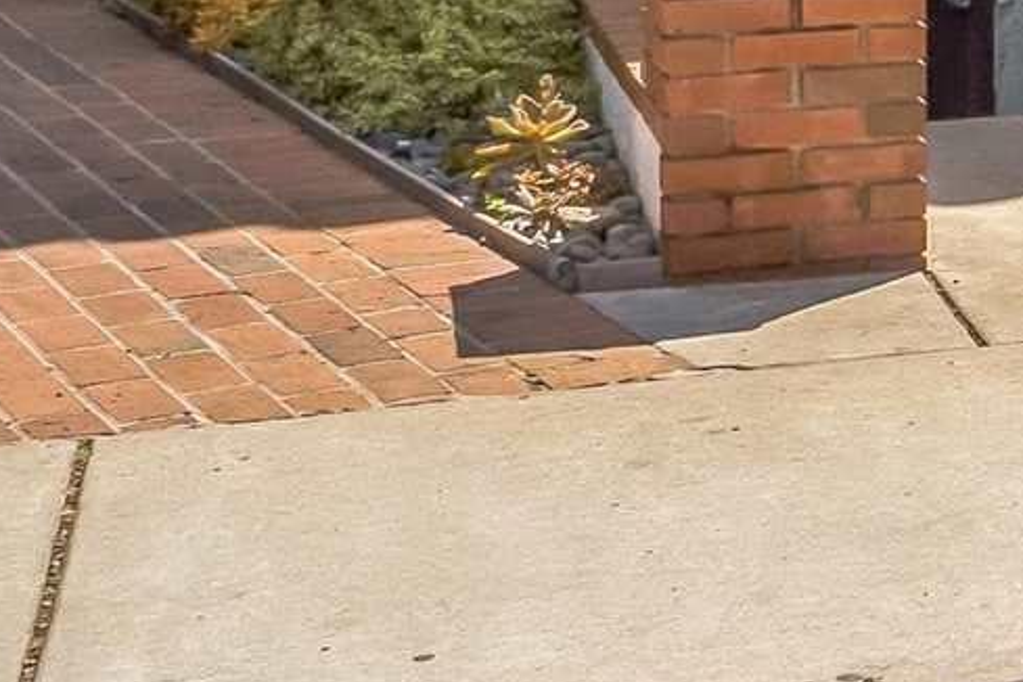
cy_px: -641
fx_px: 3211
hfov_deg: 14.5
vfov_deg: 11.1
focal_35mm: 113
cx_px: 2142
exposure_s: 1/640
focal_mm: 12
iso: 100
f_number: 6.3
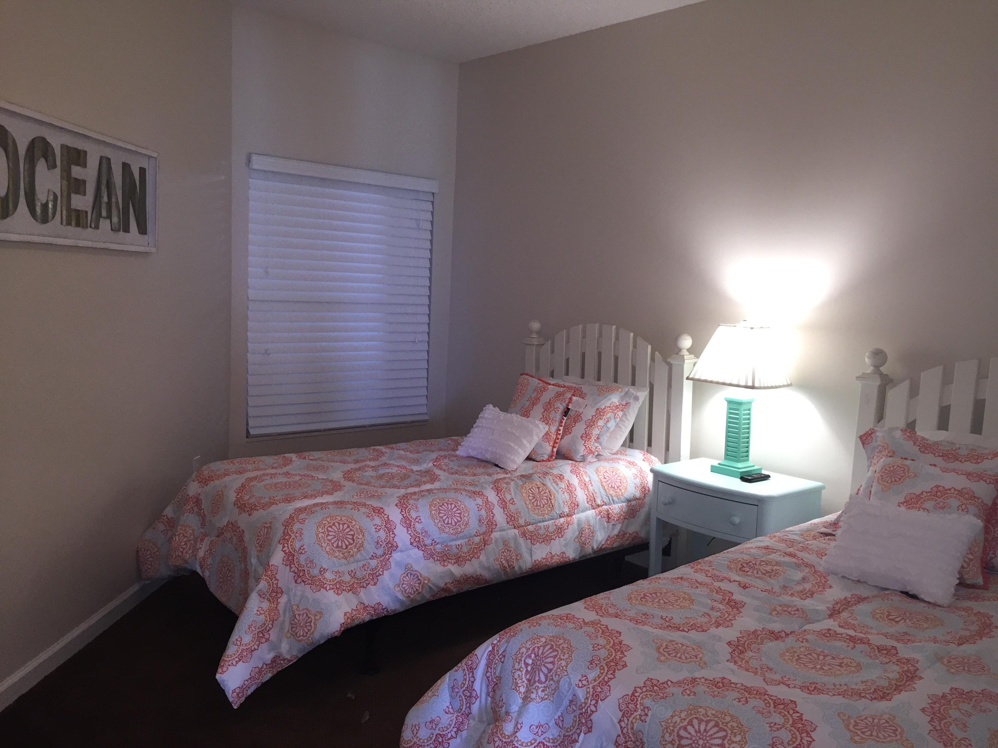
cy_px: 374
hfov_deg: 61.7
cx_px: 499
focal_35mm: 29
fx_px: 836
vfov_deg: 48.2
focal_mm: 4.15
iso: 160
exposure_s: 1/30
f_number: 2.2
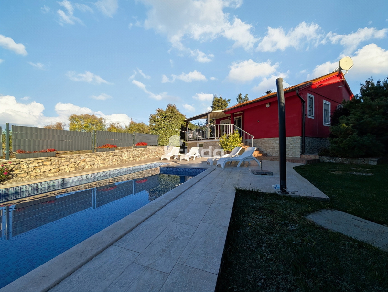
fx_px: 135
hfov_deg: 110.5
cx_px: 194
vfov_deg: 94.6
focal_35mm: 12
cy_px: 146
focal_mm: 2.02
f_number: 1.7
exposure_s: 1/2786
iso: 49
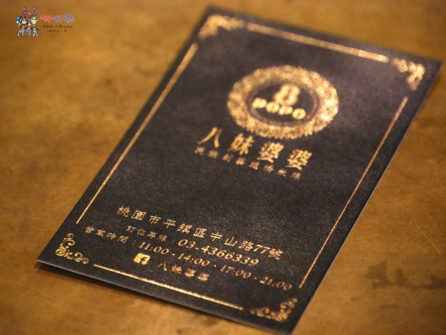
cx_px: 223
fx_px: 3092
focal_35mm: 240
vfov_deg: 6.2
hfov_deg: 8.2
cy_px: 168
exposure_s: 1/40
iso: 3200
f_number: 5.5
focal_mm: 120
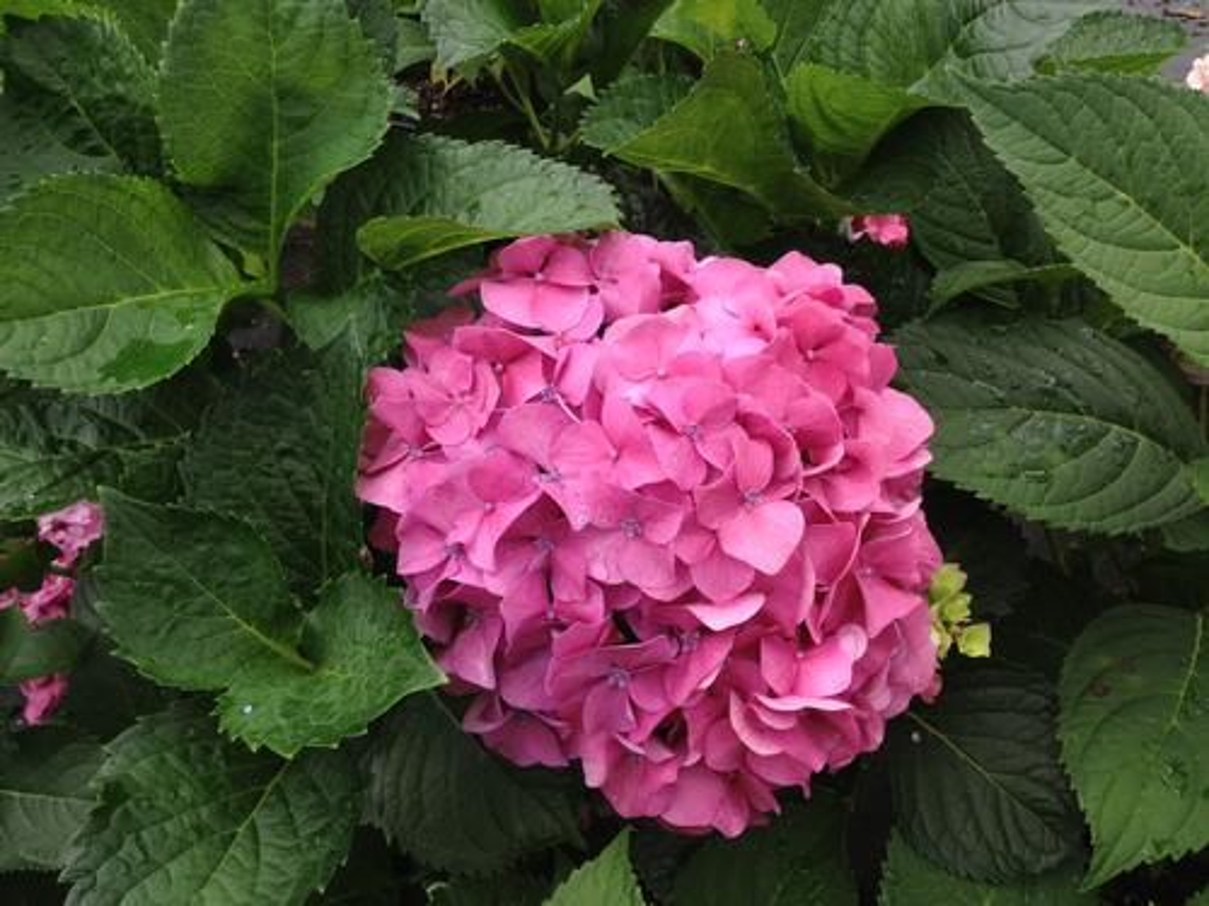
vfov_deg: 40.7
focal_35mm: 35
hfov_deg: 52.6
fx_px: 1222
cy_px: 453
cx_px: 604
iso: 50
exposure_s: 1/259
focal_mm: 4.28
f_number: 2.4
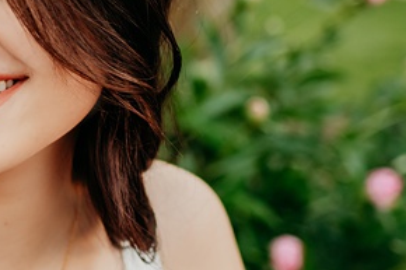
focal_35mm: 116
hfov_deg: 16.3
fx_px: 1307
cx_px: -175
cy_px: 105
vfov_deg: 11.8
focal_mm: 35
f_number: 2.8
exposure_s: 1/320
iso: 400
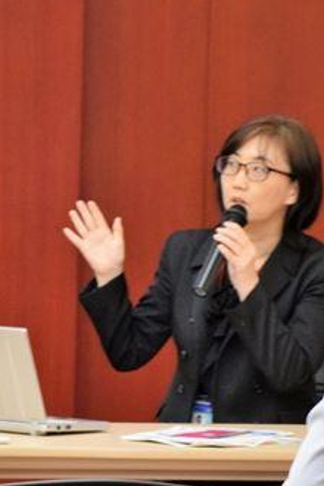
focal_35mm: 358
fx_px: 4834
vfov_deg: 5.8
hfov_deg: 3.8
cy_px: 281
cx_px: 171
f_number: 5.6
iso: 3200
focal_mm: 105
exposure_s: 1/60
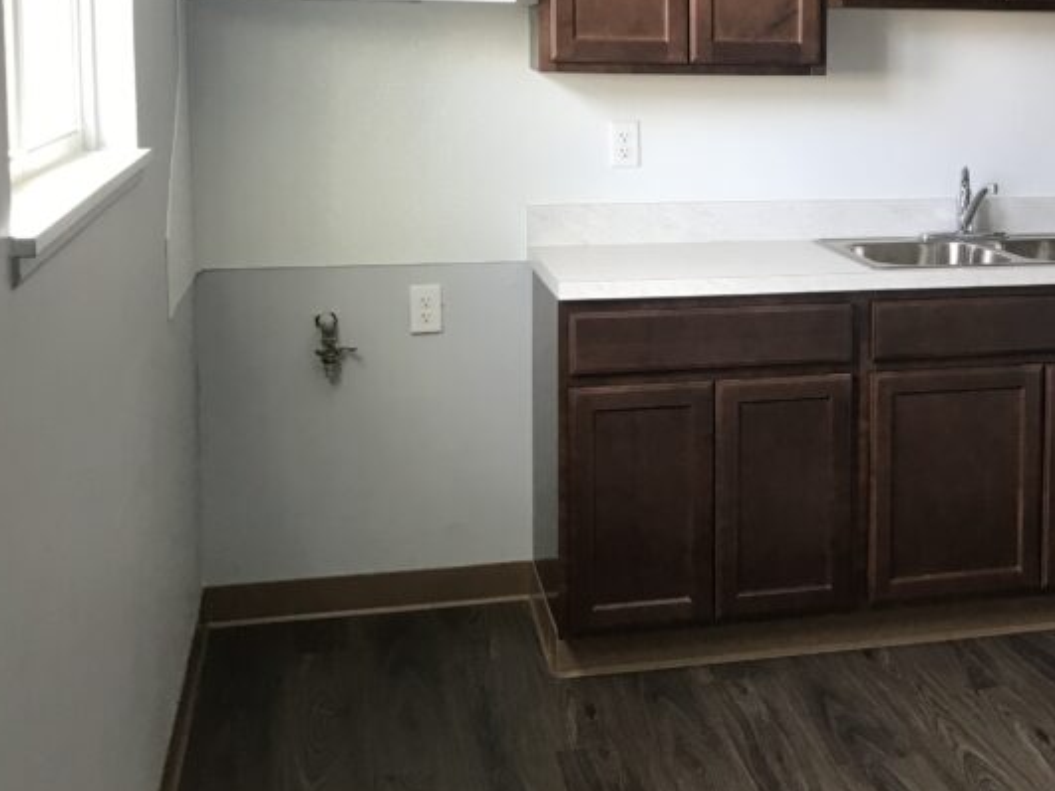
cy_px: 242
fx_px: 1645
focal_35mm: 54
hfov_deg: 34.3
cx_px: 866
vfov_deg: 26.8
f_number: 1.8
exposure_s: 1/20
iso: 40
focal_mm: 3.99
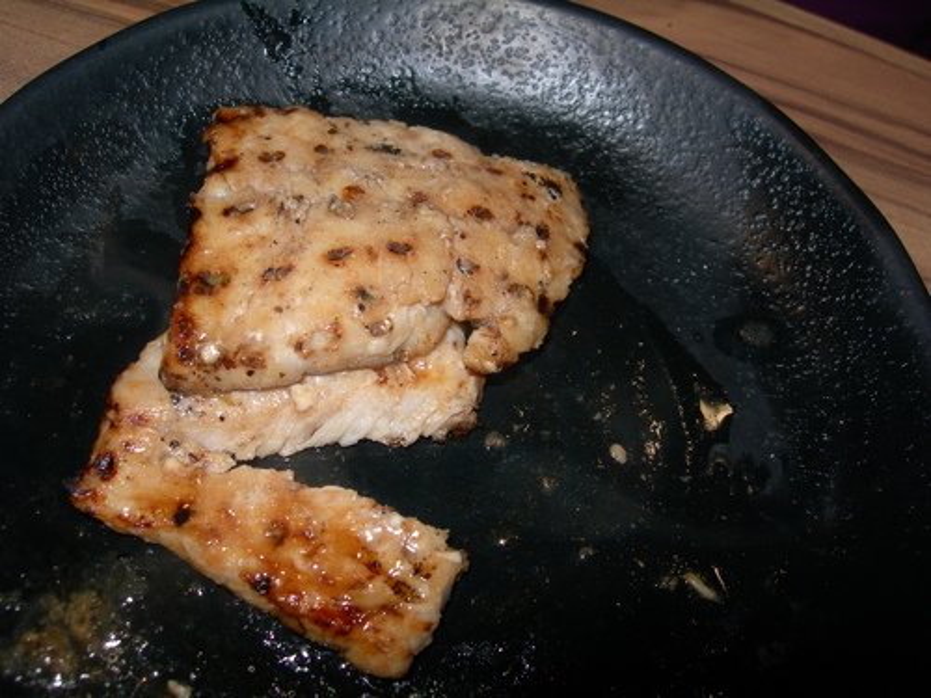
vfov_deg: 37.7
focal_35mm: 38
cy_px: 349
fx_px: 1022
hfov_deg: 49.0
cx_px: 466
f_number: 4.8
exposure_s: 1/60.1
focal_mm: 7.8
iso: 50
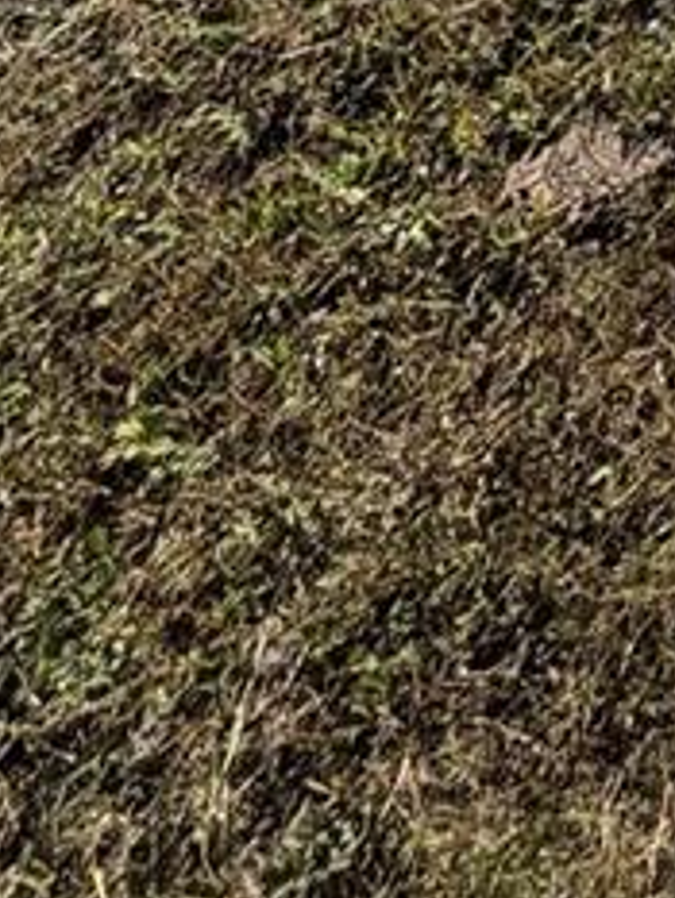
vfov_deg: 14.5
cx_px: 1589
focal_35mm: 72
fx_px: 1870
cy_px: -1341
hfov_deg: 14.3
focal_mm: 2.22
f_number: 2.2
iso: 32
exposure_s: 1/1368
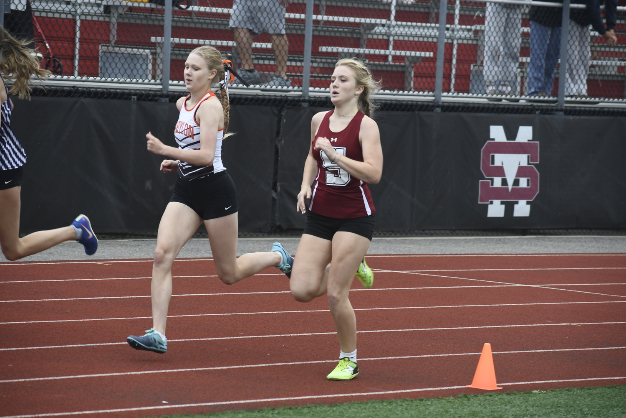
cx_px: 313
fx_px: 3251
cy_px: 209
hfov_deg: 11.0
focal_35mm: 187
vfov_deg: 7.3
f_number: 5.6
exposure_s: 1/500
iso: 640
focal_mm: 125
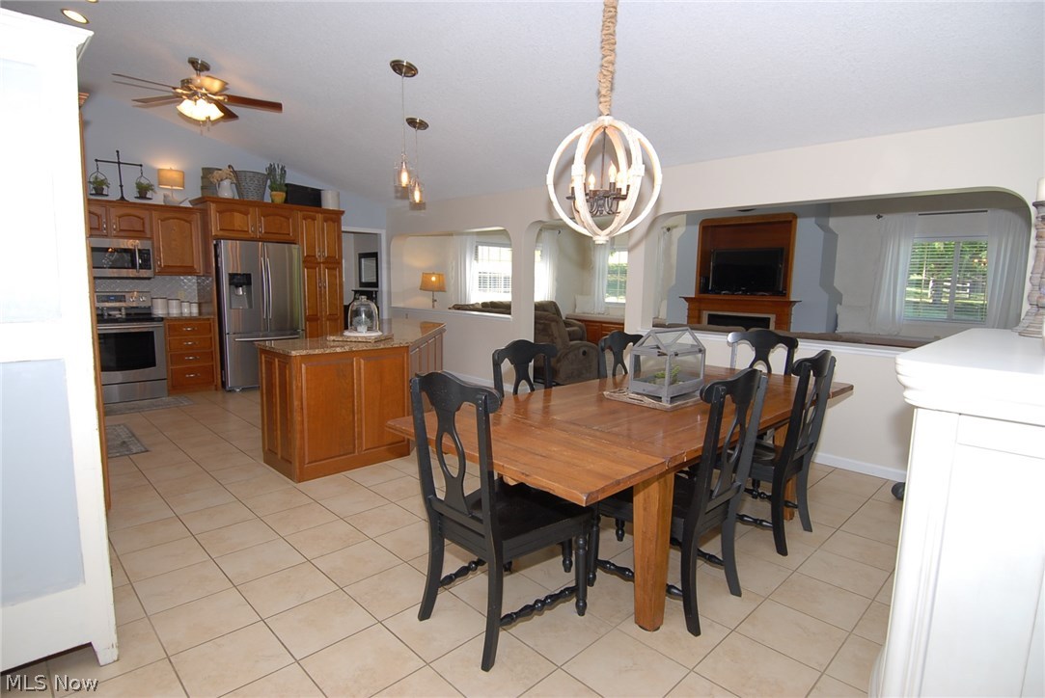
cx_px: 522
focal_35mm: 18
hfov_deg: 90.0
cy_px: 349
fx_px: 523
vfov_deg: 67.5
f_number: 5
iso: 200
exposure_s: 1/60
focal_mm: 12
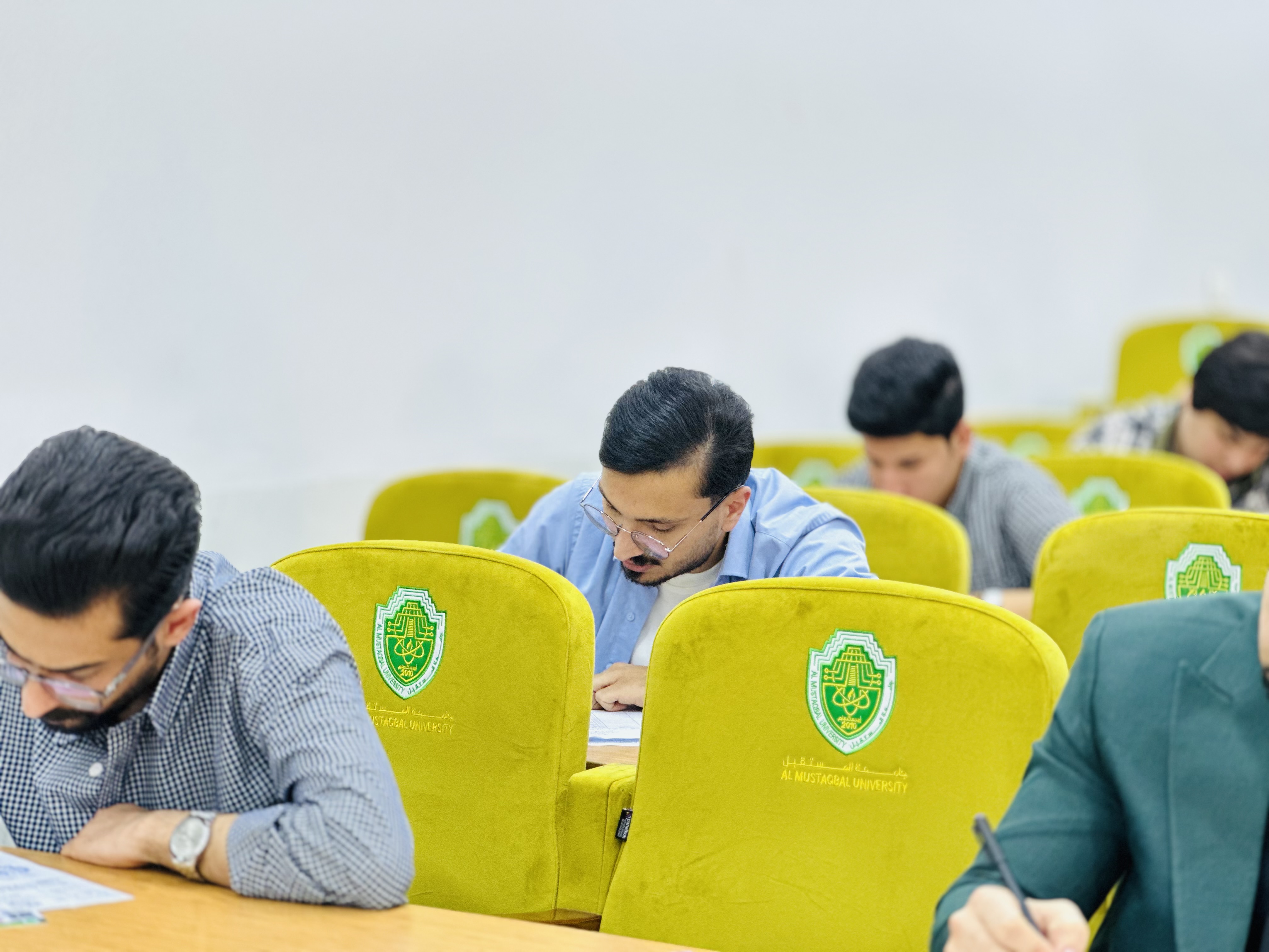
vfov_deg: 19.1
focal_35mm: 77
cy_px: 476
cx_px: 634
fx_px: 2823
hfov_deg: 25.3
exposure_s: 1/33
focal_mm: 9
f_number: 2.8
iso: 160
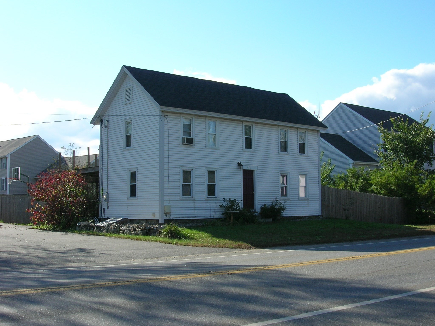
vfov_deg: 34.3
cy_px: 163
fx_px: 528
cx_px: 218
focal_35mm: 42
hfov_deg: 44.8
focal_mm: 7
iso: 50
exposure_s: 1/248
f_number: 5.2
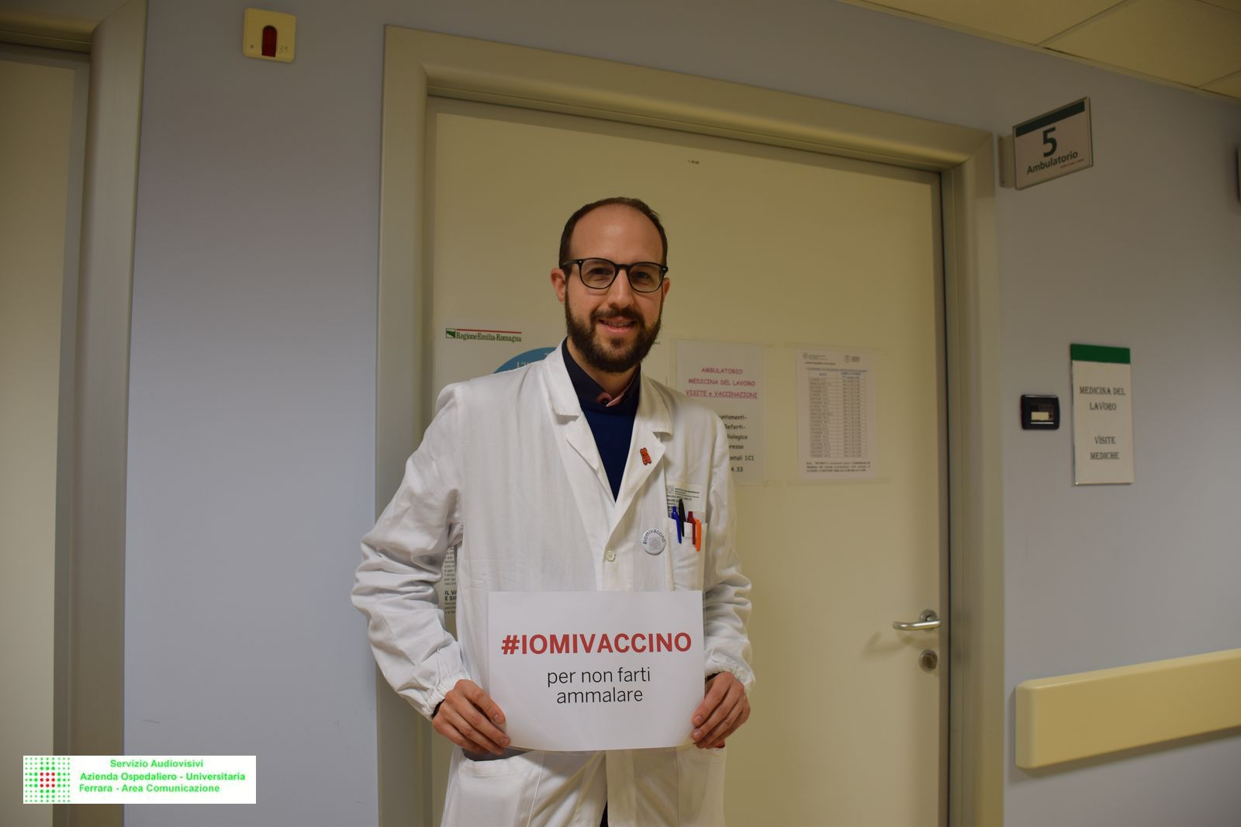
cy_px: 414
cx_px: 620
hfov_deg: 67.4
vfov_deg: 47.9
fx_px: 930
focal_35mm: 27
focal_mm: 18
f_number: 3.5
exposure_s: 1/13
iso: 100
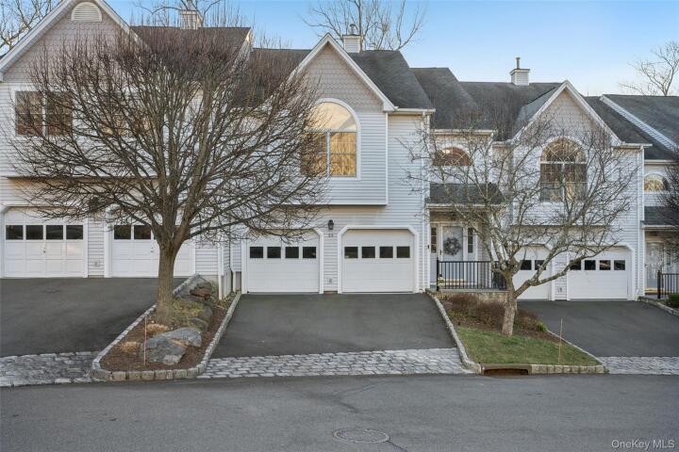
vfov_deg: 37.9
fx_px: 660
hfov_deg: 54.4
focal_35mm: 35
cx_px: 340
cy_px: 226
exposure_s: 1/40
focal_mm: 35
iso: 160
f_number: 8
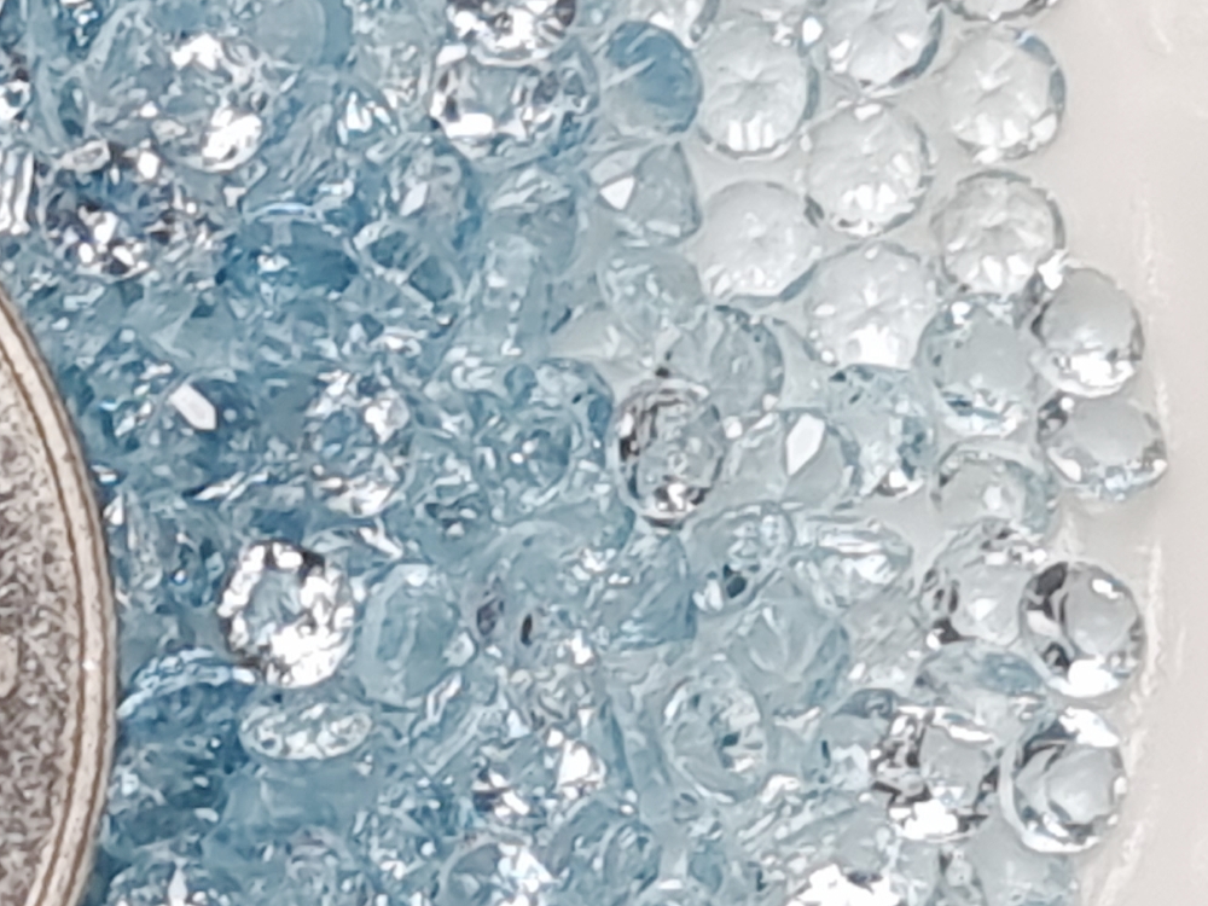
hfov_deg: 25.3
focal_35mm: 72
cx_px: -86
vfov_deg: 20.4
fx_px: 2513
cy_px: 396
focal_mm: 6.7
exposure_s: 1/60
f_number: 1.8
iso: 50
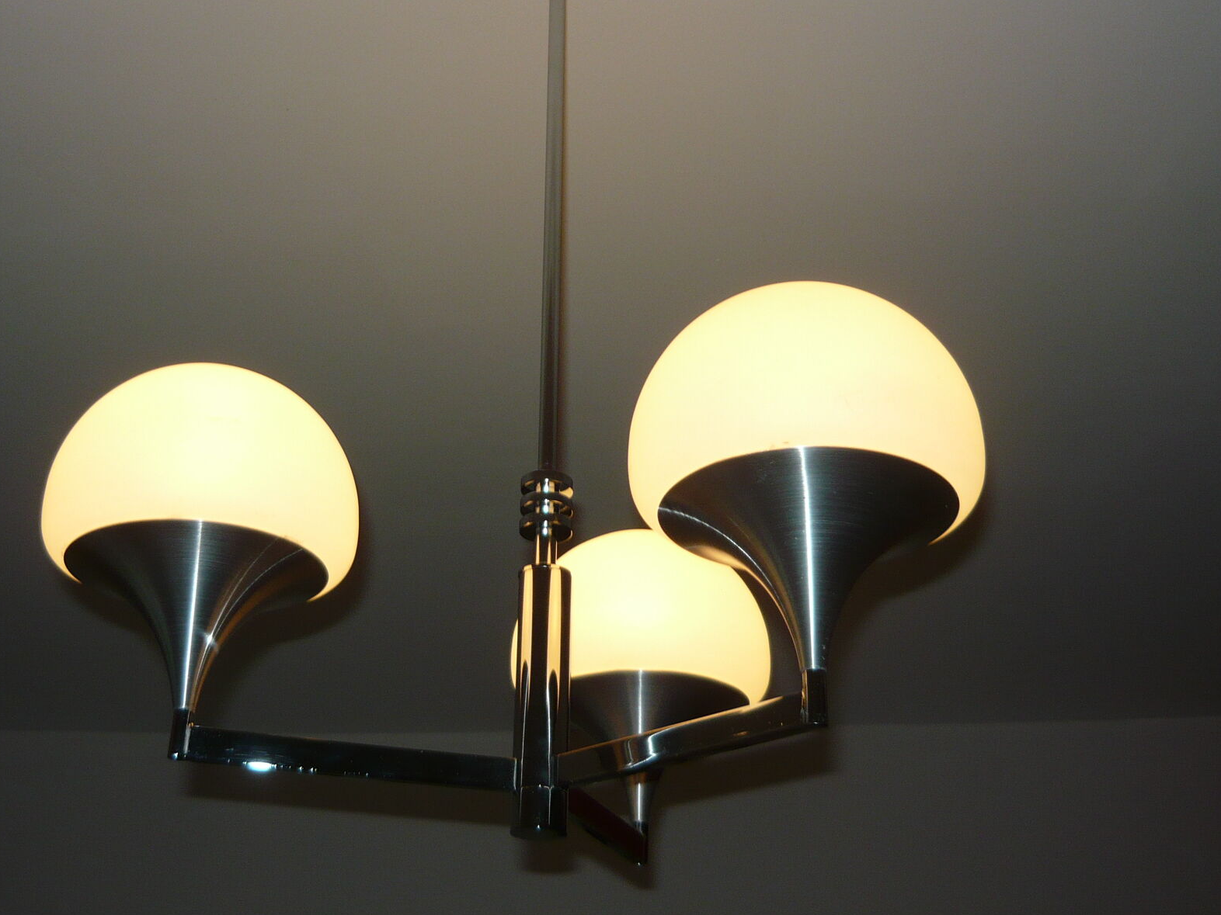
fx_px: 1517
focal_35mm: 43
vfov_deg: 33.5
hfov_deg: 43.8
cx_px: 552
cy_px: 390
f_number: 2.8
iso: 100
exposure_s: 1/125
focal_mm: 5.5
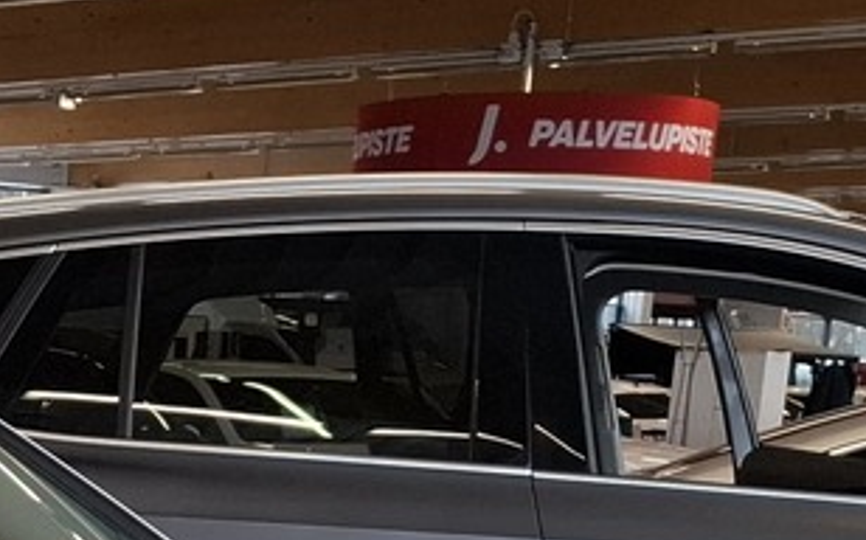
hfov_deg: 16.9
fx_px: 2689
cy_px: 1173
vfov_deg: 10.3
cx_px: -349
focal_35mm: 114
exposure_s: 1/153
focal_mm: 5.54
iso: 50
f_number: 1.8
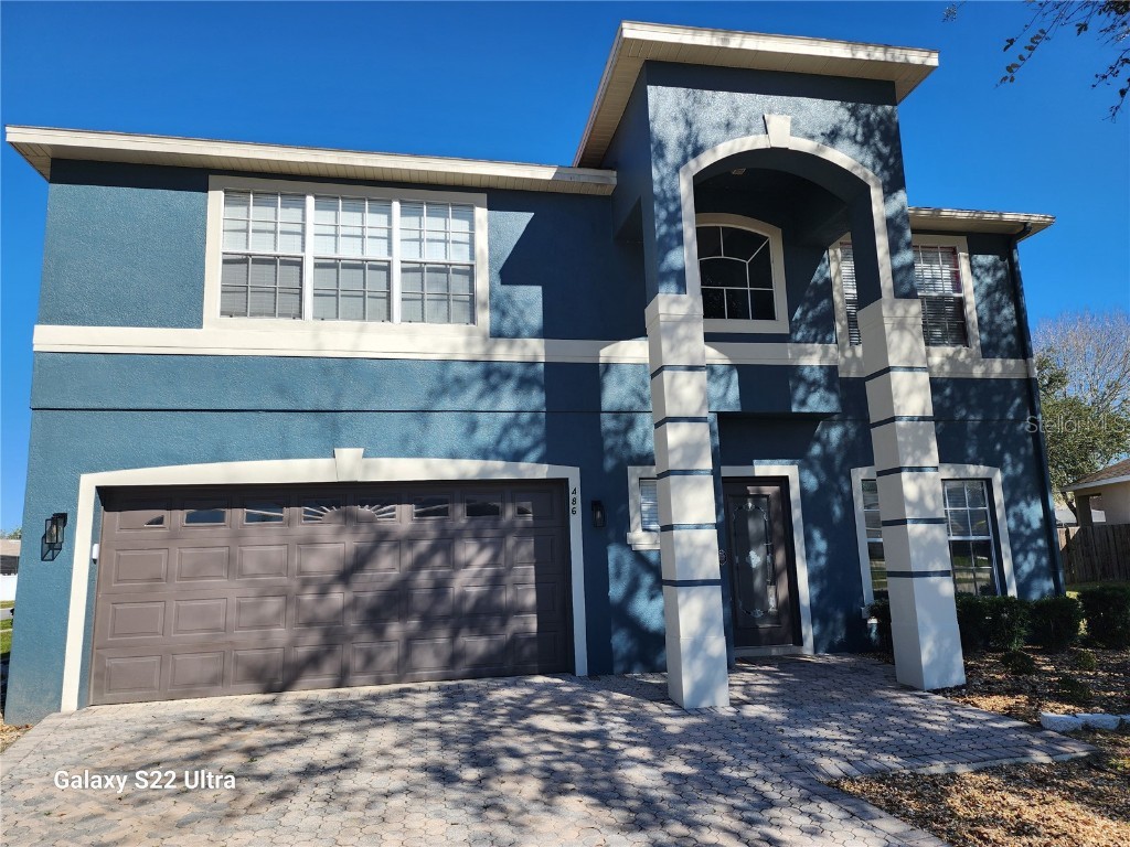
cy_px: 424
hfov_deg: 73.9
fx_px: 751
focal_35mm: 23
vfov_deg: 58.9
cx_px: 565
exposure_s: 1/957
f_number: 1.8
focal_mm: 6.4
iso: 12
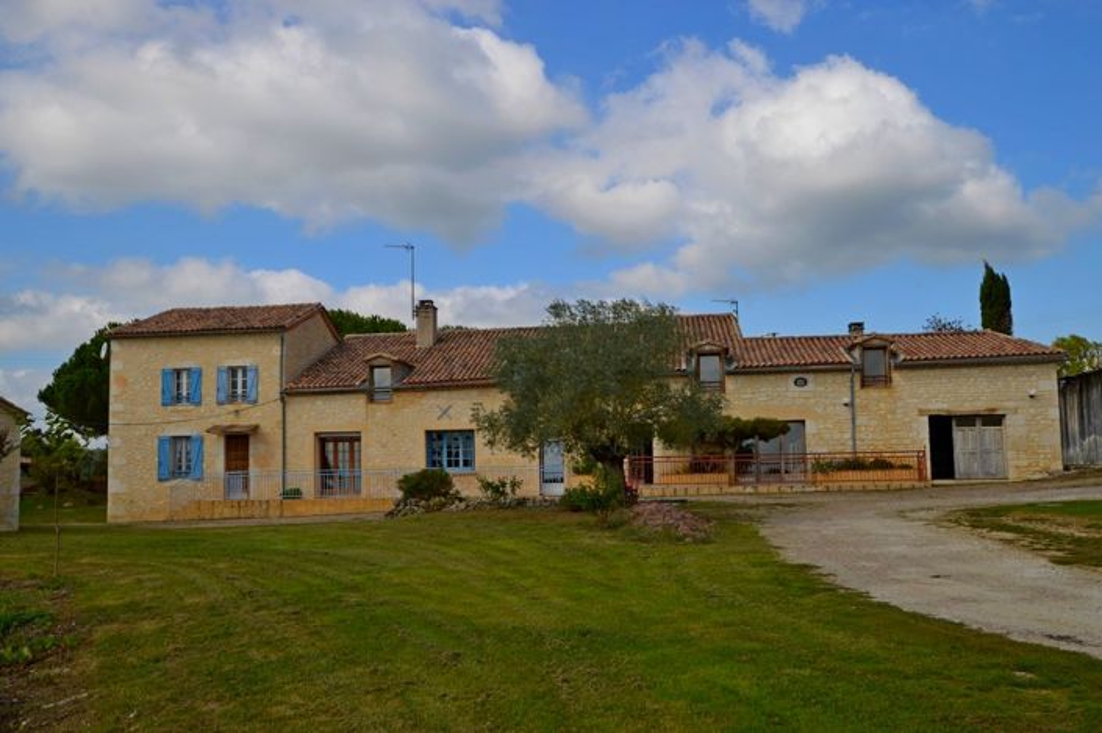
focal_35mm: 30
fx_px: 918
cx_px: 551
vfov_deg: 43.5
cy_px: 366
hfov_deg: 62.0
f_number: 9
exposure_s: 1/320
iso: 100
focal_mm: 20
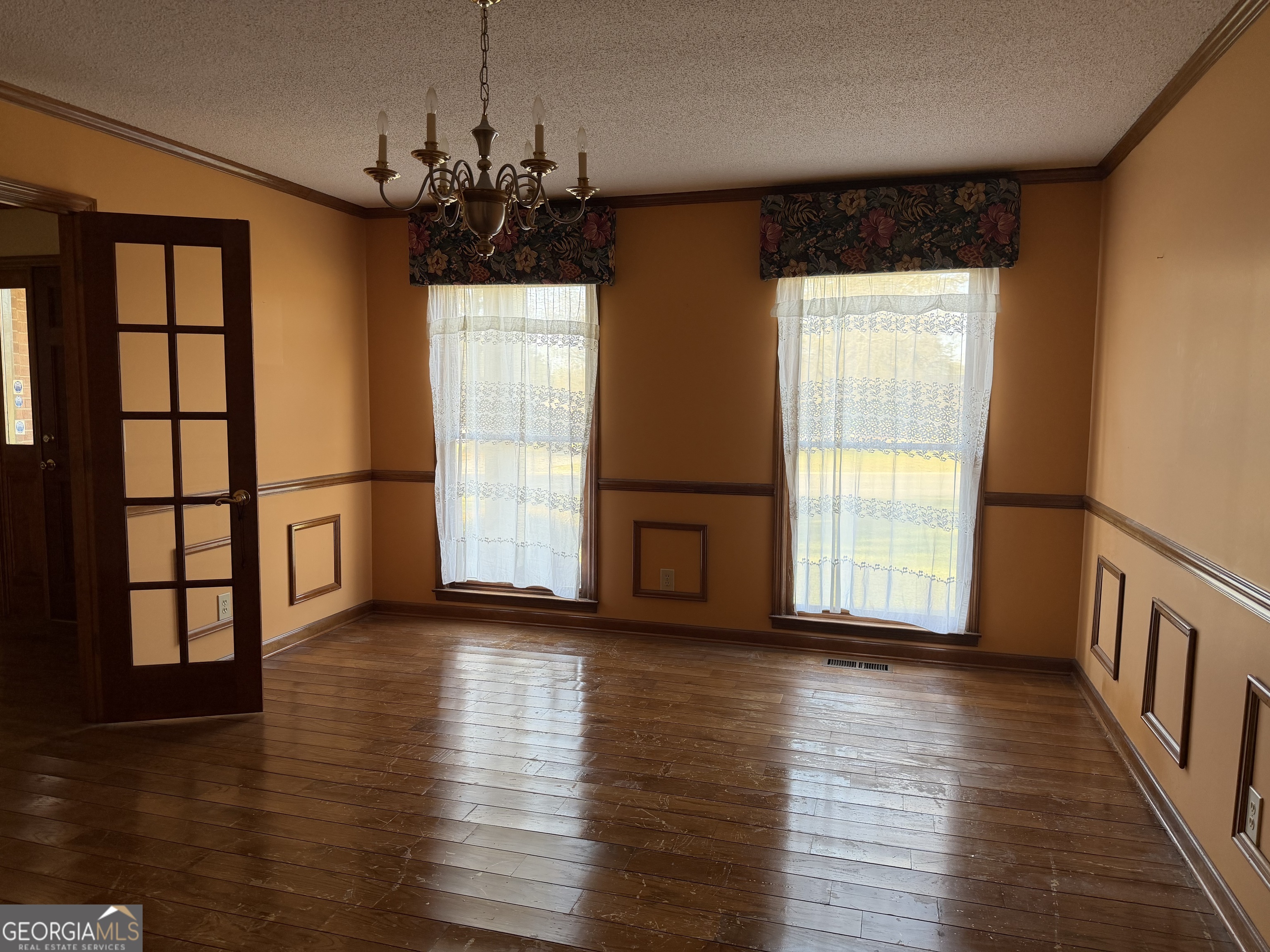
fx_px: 881
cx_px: 635
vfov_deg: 56.8
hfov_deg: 71.6
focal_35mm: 24
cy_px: 476
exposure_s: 1/160
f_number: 1.78
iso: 125
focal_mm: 6.76
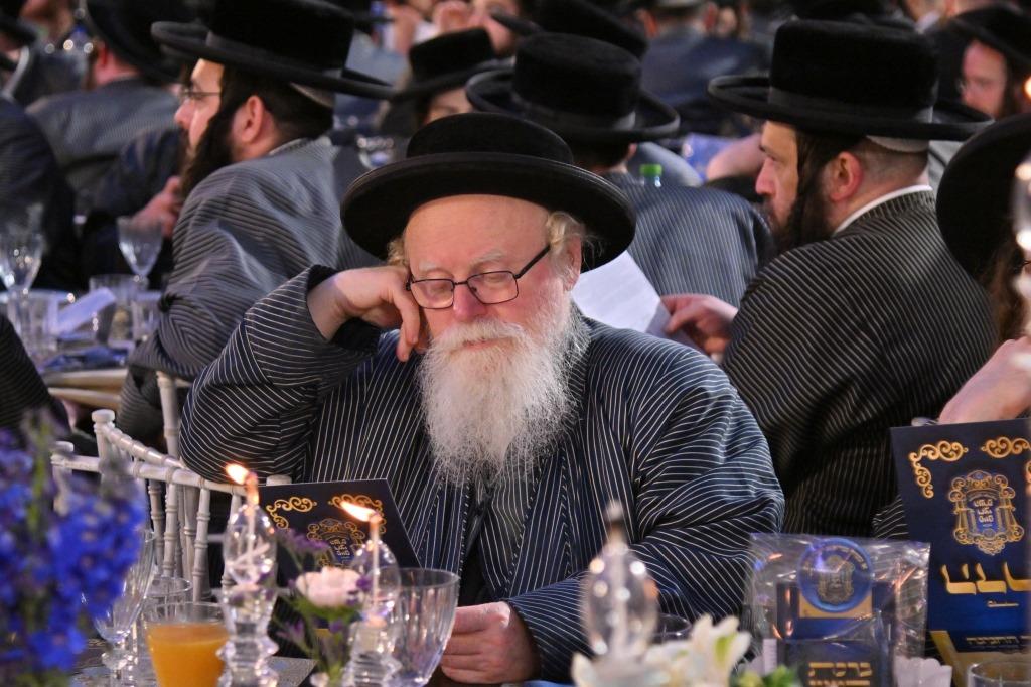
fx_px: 3006
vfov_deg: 13.0
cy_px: 344
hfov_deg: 19.5
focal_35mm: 105
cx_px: 516
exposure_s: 1/320
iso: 1250
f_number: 4
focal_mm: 70
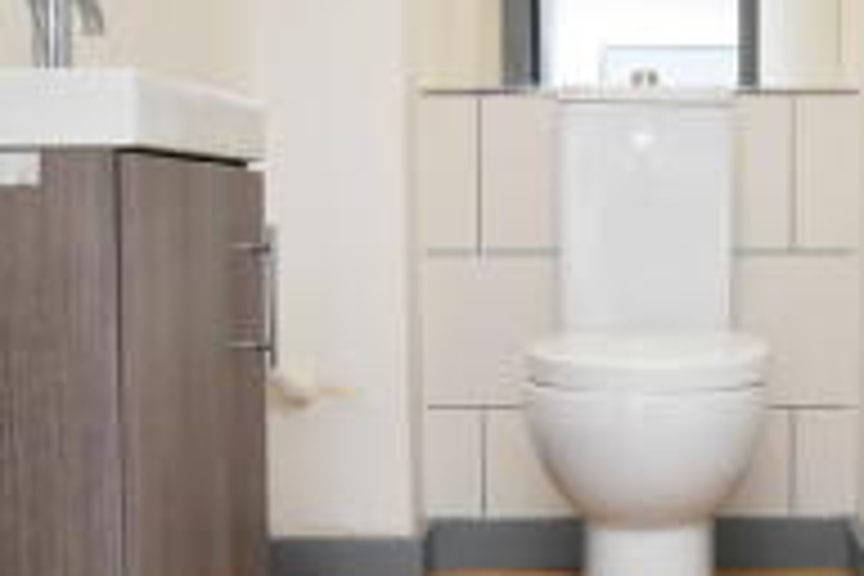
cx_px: 634
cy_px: 272
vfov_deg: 27.9
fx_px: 1158
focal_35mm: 48
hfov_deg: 39.9
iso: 1250
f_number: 4
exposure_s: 1/125
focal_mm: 13
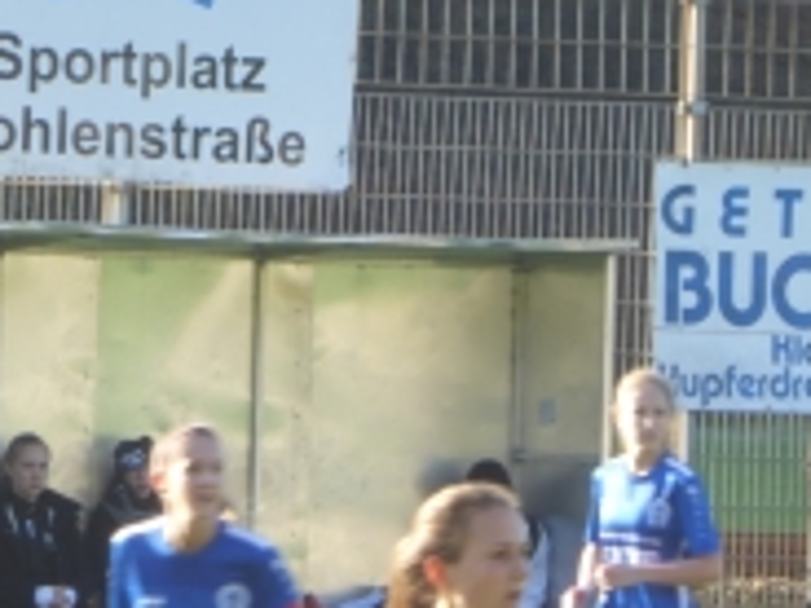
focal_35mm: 787
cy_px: 207
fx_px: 18438
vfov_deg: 1.9
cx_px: 326
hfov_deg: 2.5
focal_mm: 57.7
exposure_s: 1/80
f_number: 5.9
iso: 125
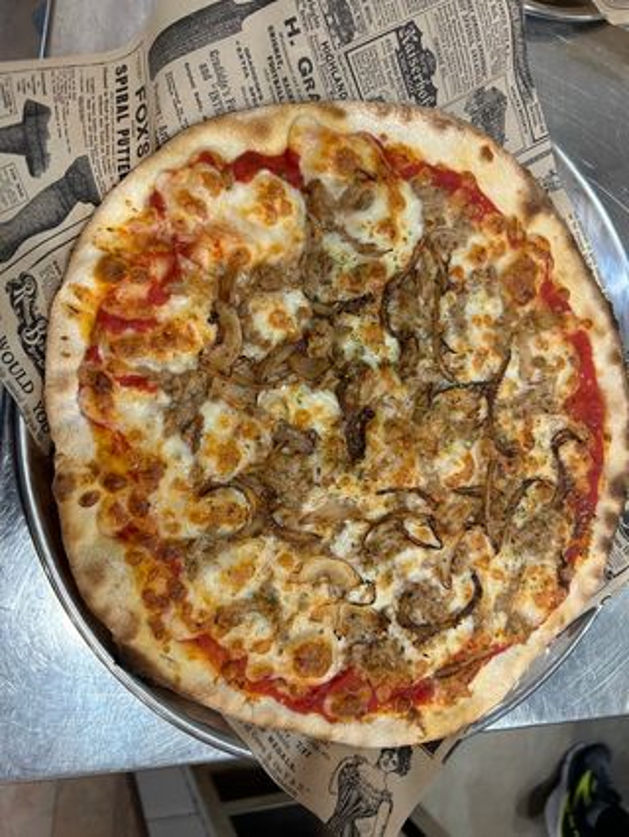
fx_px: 629
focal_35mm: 26
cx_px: 314
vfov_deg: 67.3
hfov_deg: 53.1
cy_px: 418
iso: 160
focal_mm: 5.7
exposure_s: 1/50
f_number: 1.5
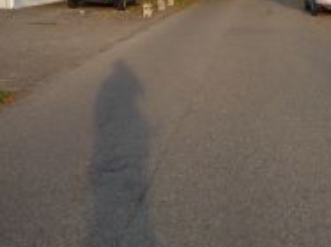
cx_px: 269
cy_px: 12
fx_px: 784
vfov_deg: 17.6
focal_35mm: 82
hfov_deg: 23.5
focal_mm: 5.2
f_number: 4
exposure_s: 1/200
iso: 100
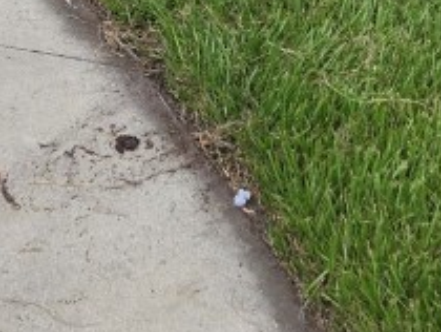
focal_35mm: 112
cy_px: -393
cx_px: 233
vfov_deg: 11.5
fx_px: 1428
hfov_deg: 17.5
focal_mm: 5.4
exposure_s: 1/1044
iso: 25
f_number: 1.8
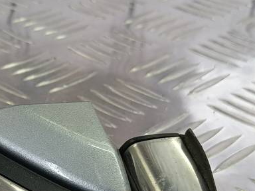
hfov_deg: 26.2
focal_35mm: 72
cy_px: 190
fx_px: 530
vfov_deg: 19.8
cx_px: 29
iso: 84
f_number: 1.6
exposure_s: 1/50
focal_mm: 4.11
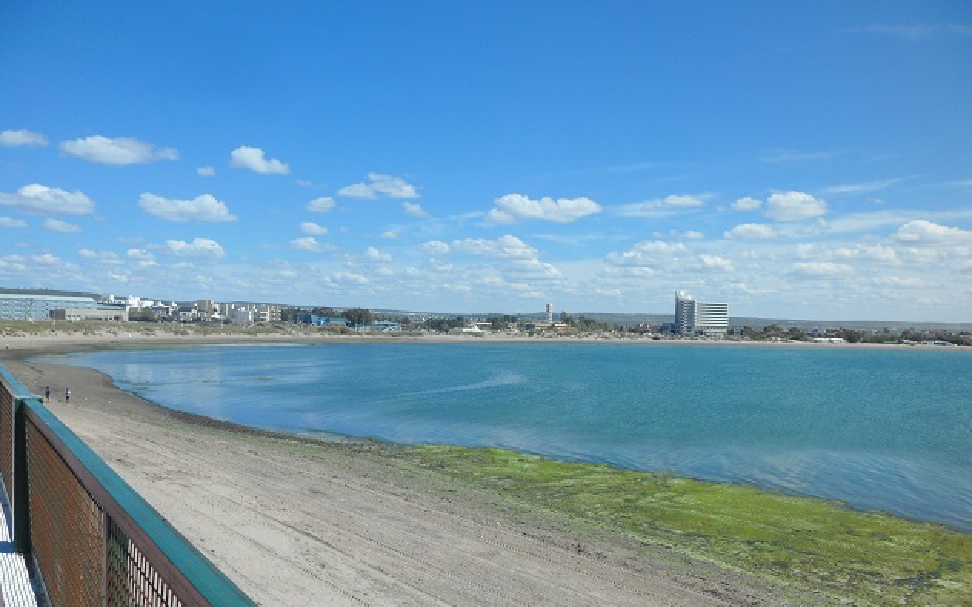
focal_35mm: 29
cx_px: 491
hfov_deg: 64.6
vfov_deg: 43.0
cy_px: 349
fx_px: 768
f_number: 8.9
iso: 80
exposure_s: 1/180
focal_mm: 4.9
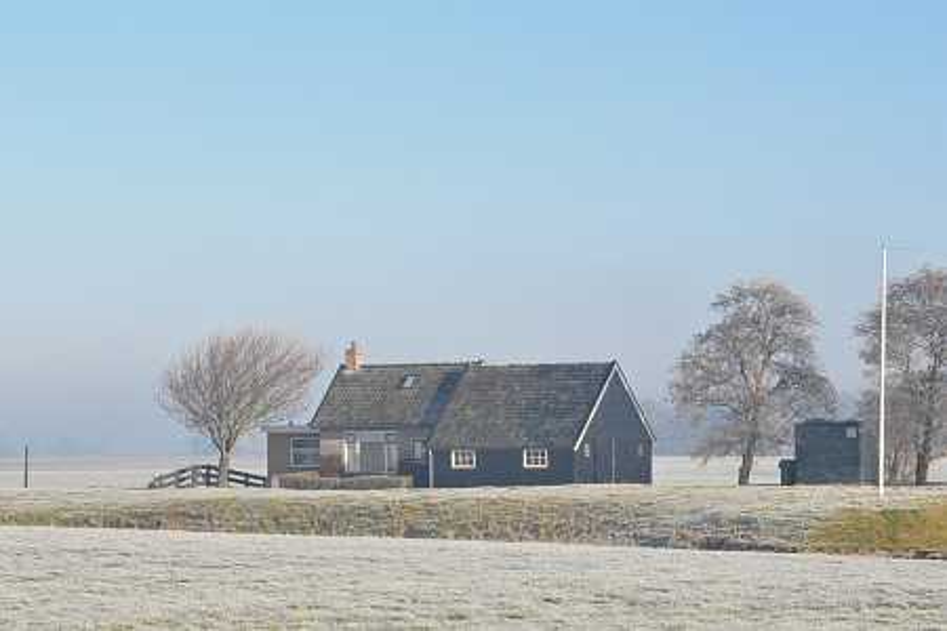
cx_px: 474
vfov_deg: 14.7
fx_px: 2446
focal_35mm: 93
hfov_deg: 21.9
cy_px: 316
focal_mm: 62
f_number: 14
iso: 320
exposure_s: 1/250
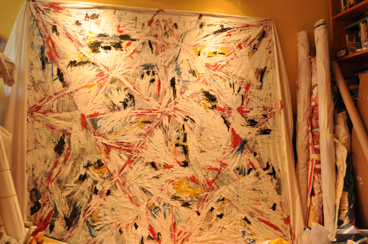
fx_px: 306
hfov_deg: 62.0
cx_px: 184
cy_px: 122
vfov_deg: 43.5
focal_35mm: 30
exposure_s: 1/30
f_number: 4
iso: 640
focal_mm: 20
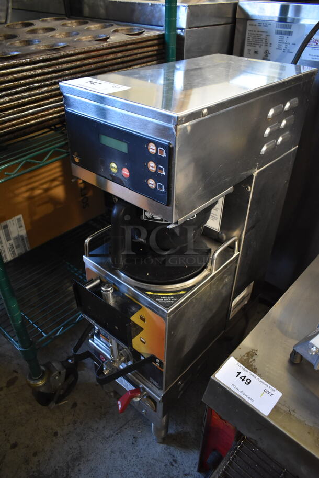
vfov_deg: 67.3
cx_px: 160
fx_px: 358
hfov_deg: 48.0
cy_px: 239
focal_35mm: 27
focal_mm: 18
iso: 1600
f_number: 3.5
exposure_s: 1/30
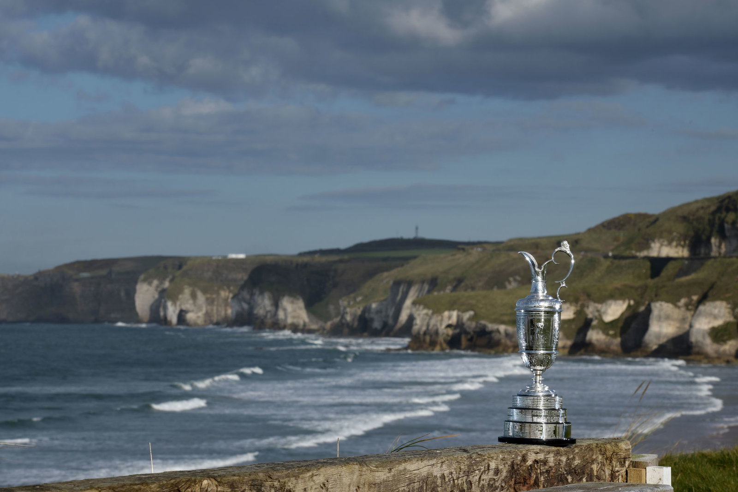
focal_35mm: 122
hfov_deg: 16.8
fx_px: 2500
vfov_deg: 11.2
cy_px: 246
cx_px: 369
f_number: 16
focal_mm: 122
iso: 160
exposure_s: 1/200
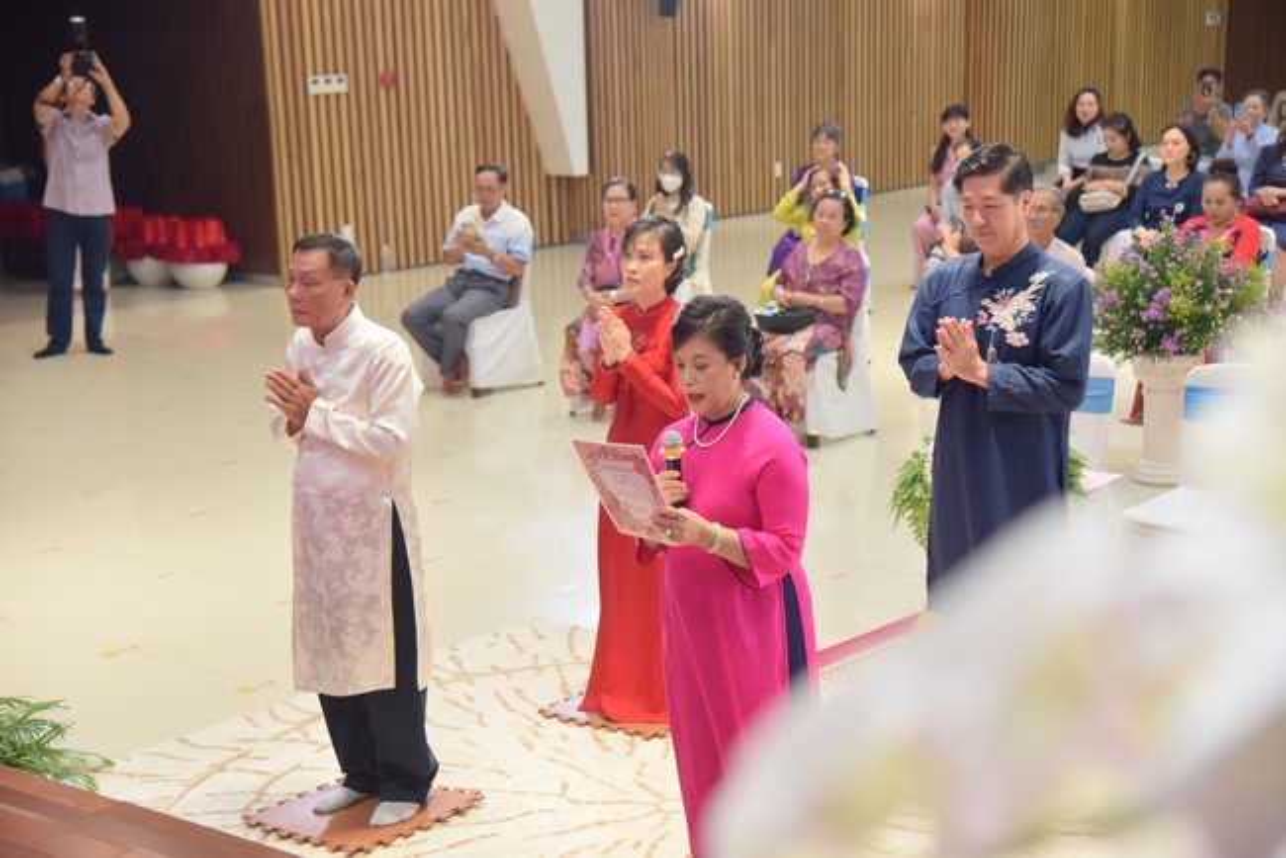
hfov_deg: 30.5
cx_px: 643
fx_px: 2359
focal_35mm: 66
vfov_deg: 20.6
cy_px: 429
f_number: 4
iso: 1250
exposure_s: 1/125
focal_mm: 66
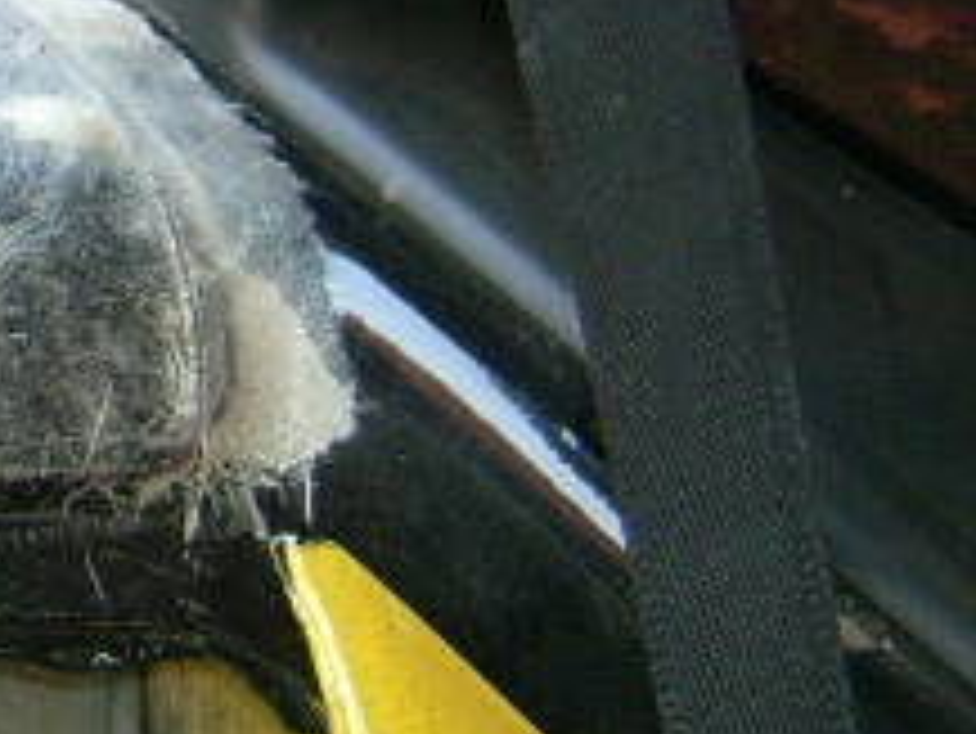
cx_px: -459
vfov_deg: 14.1
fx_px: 2906
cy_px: -14
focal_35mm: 103
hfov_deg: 17.3
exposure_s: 1/60
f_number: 2.8
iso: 100
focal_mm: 5.95
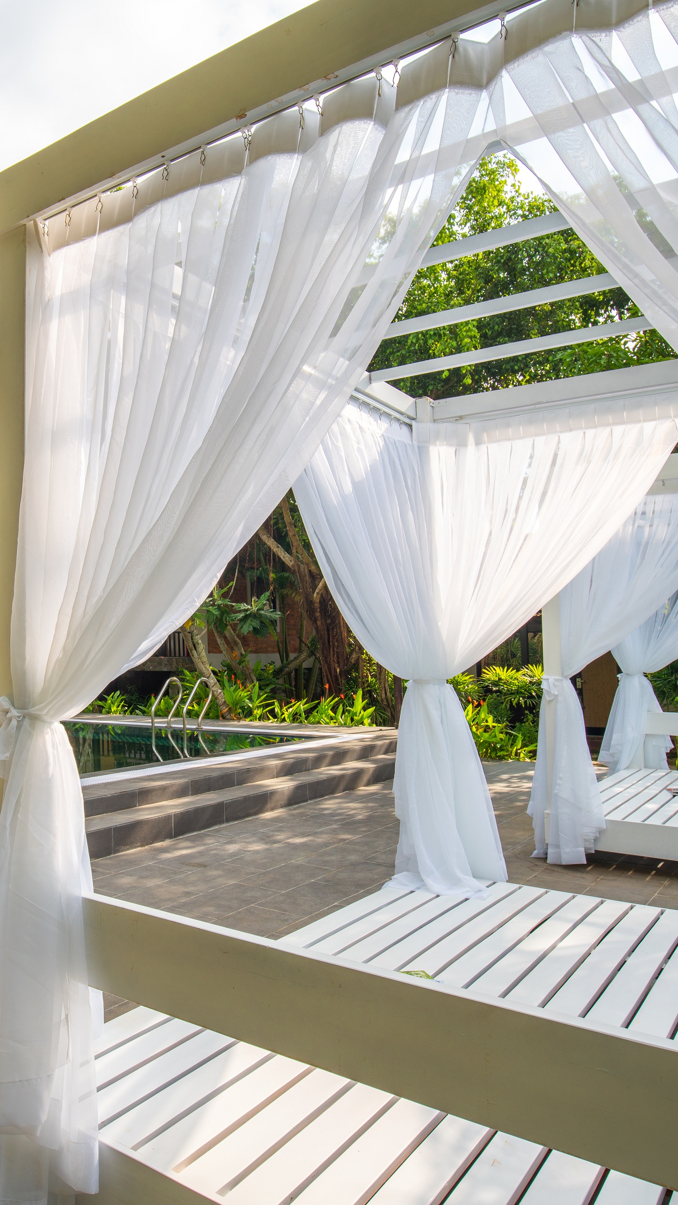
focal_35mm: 26
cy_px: 606
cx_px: 121
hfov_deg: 42.1
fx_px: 831
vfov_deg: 71.9
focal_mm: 16
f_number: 10
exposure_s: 1/125
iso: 100
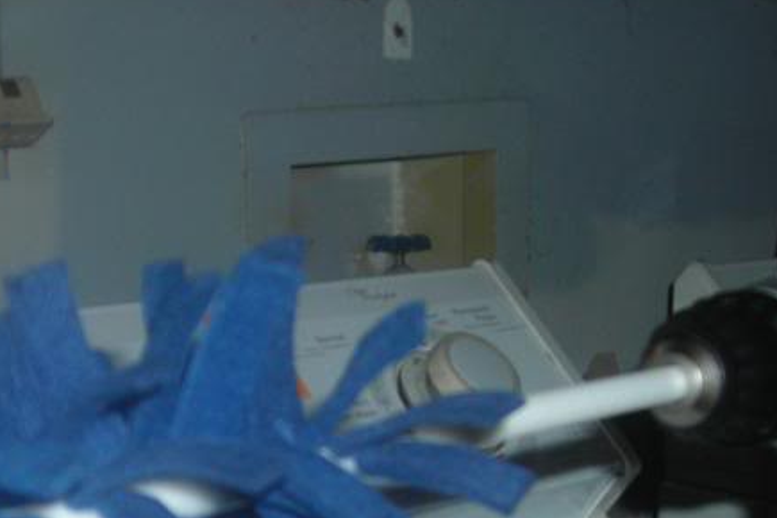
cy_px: 550
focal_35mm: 93
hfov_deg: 21.8
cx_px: 268
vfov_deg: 14.4
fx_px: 2007
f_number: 3.2
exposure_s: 1/60.1
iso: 50
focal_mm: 6.3
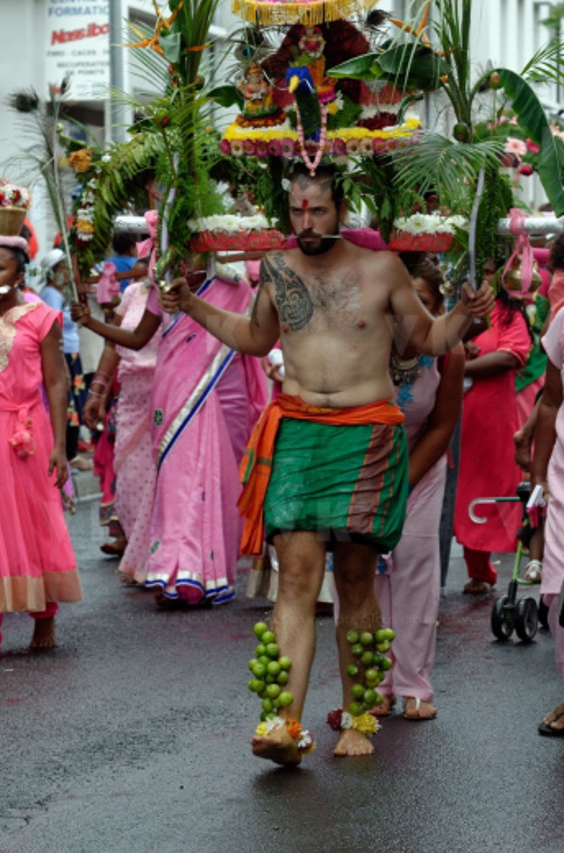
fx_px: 3888
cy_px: 372
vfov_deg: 12.5
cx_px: 309
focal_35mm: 165
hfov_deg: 8.3
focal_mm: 95
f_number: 6.3
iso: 200
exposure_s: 1/400
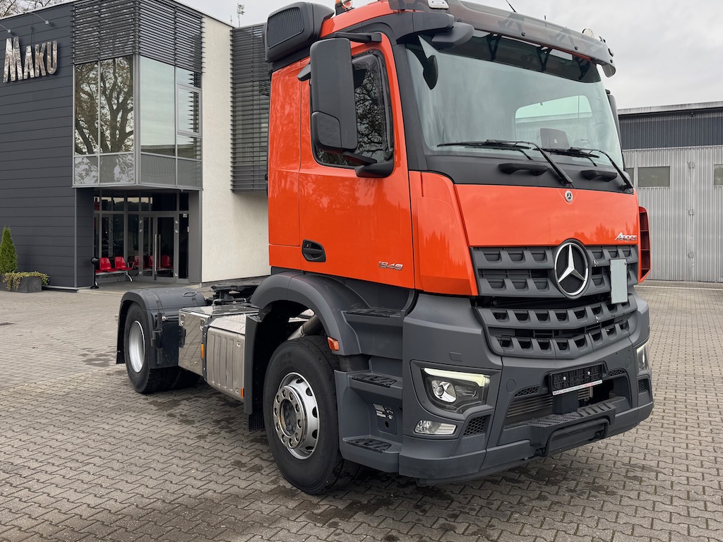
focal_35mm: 30
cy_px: 228
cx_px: 357
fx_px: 627
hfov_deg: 60.0
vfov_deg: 46.6
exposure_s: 1/621
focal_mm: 6.76
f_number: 1.78
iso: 80
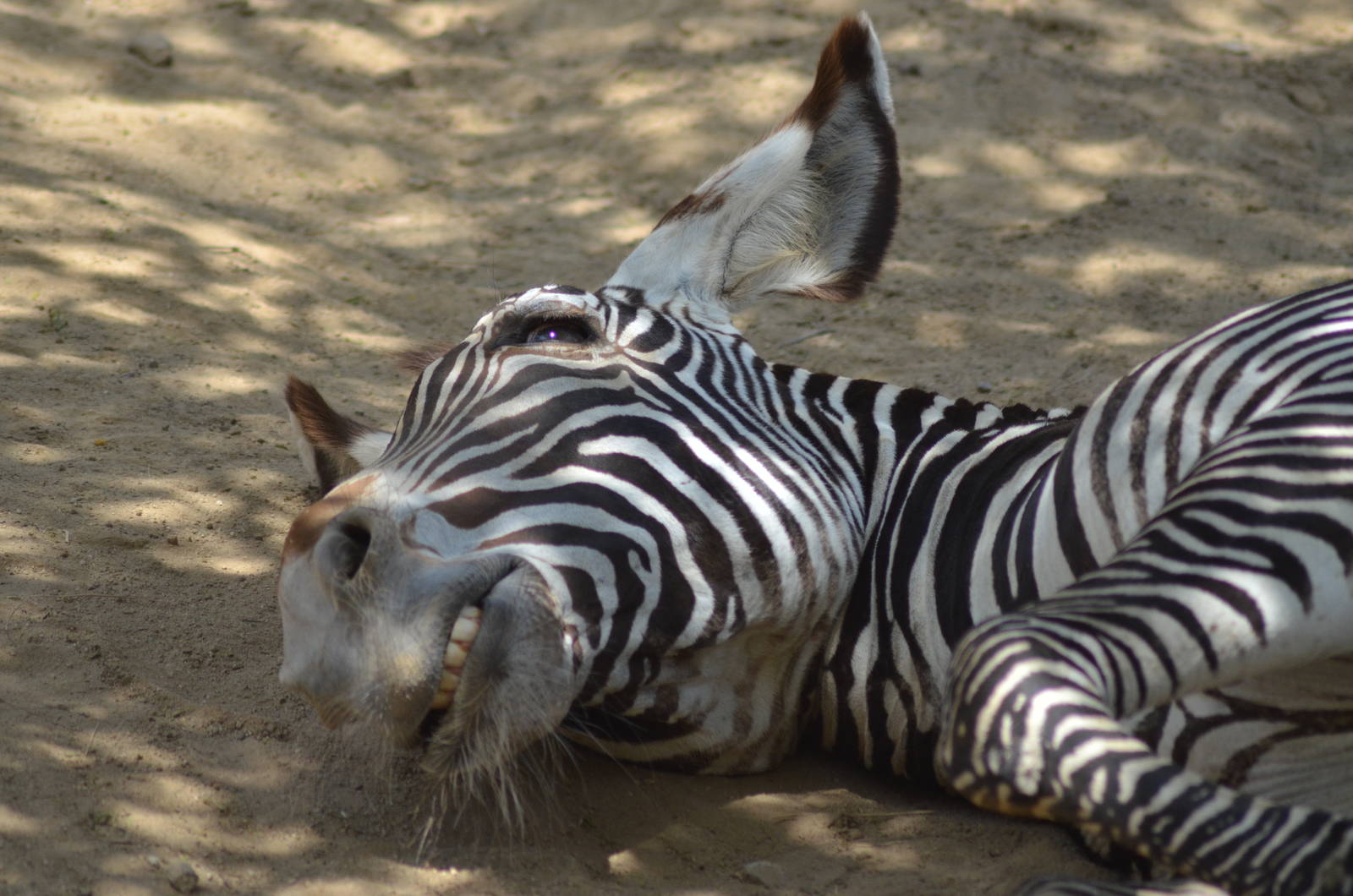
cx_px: 676
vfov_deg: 3.5
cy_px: 448
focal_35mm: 390
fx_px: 14628
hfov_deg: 5.3
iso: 400
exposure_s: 1/1250
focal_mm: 260
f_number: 5
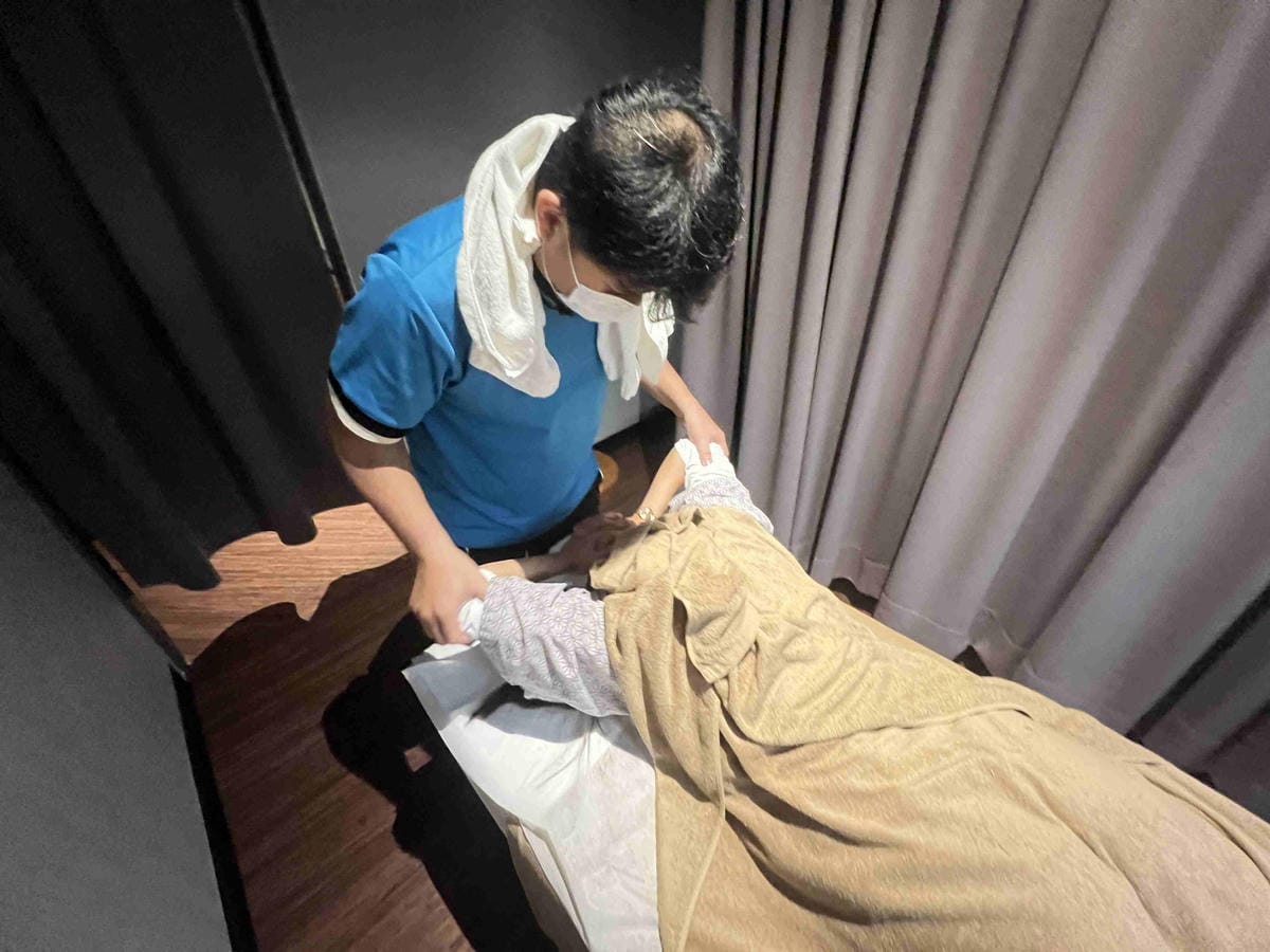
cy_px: 476
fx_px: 477
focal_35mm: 13
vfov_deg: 89.9
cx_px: 635
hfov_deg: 106.2
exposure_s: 1/30
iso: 1250
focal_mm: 1.57
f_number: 1.8
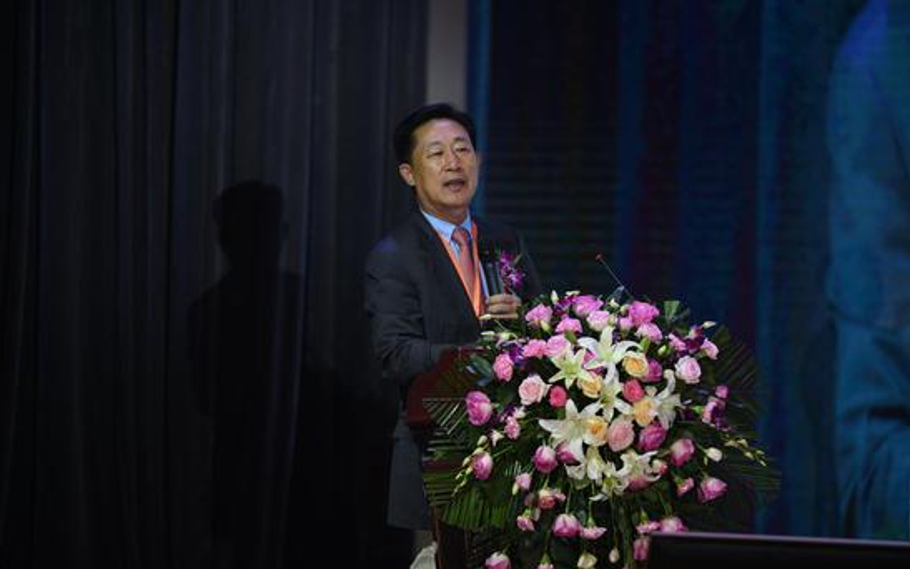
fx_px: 5085
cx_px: 454
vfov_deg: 6.4
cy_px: 279
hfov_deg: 10.2
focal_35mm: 205
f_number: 2.8
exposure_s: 1/400
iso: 320
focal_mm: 200
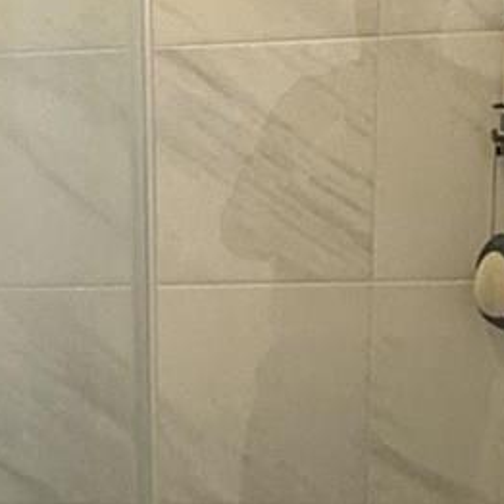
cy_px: 629
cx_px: -23
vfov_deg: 15.3
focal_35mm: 109
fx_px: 1795
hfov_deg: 15.6
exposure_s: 1/120
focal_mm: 2.22
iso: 160
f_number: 2.2
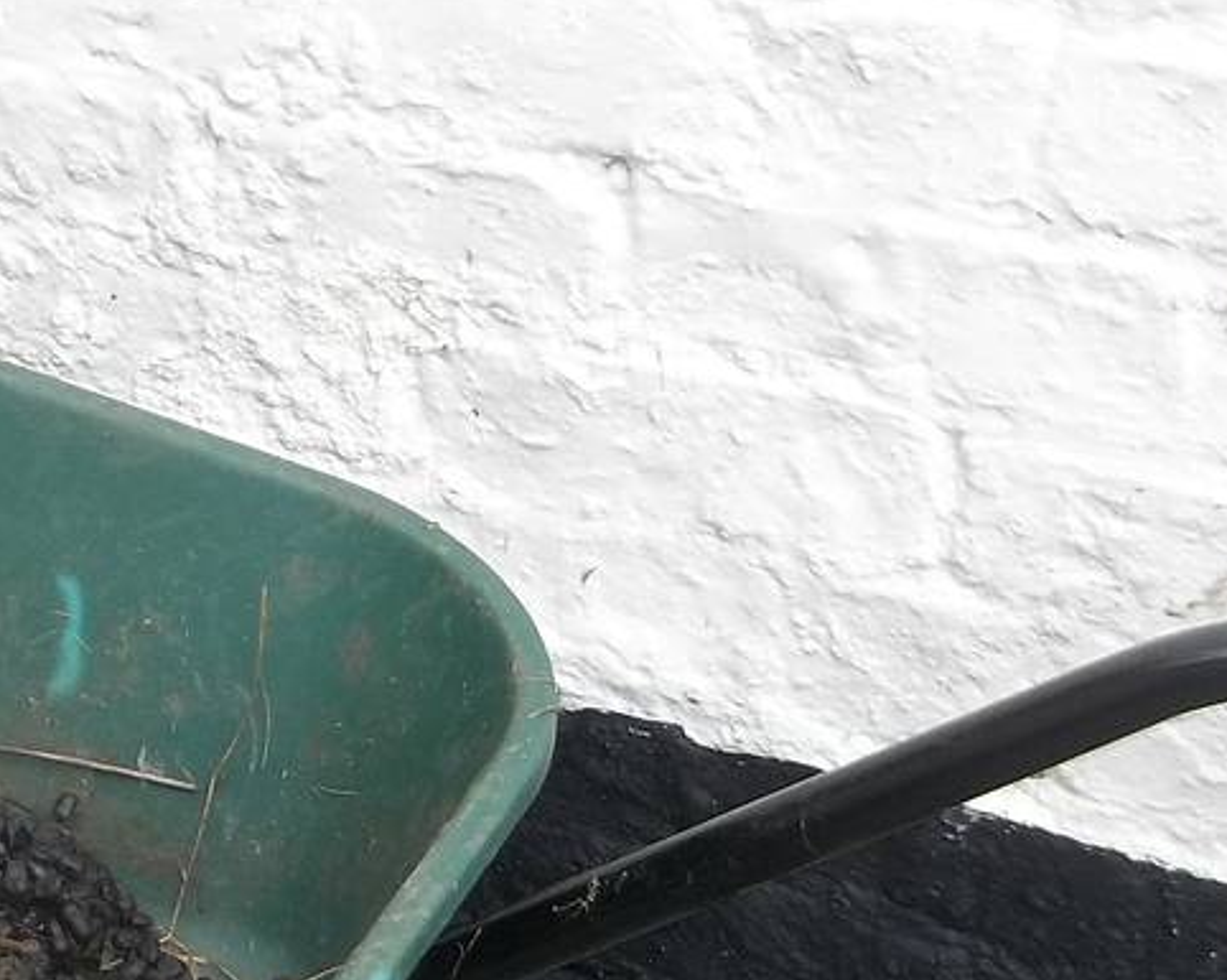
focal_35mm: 107
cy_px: 983
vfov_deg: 14.2
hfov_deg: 17.2
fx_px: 3883
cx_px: -209
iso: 80
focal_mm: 5.9
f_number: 3.3
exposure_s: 1/320
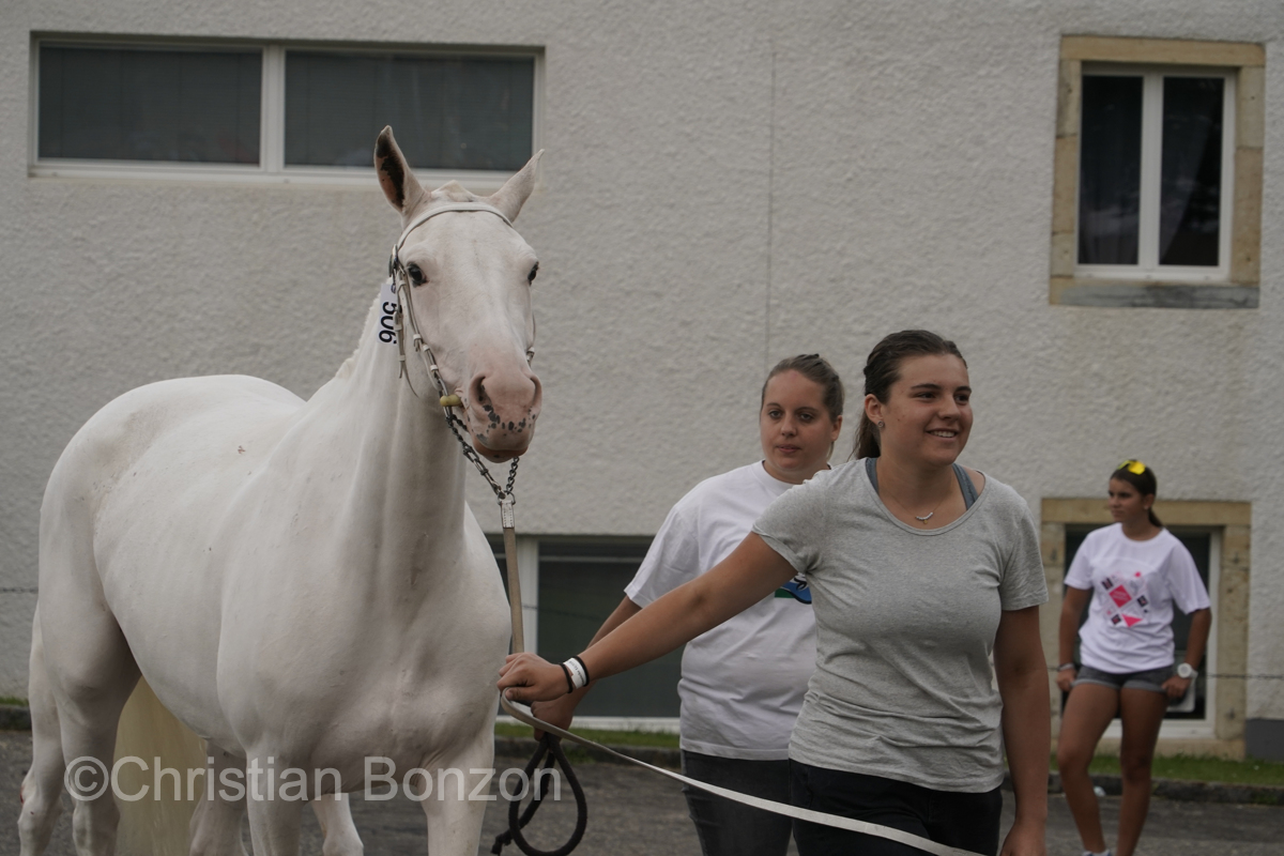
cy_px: 428
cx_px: 642
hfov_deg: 15.8
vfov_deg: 10.5
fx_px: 4636
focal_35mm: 130
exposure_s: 1/500
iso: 800
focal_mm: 130
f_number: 10
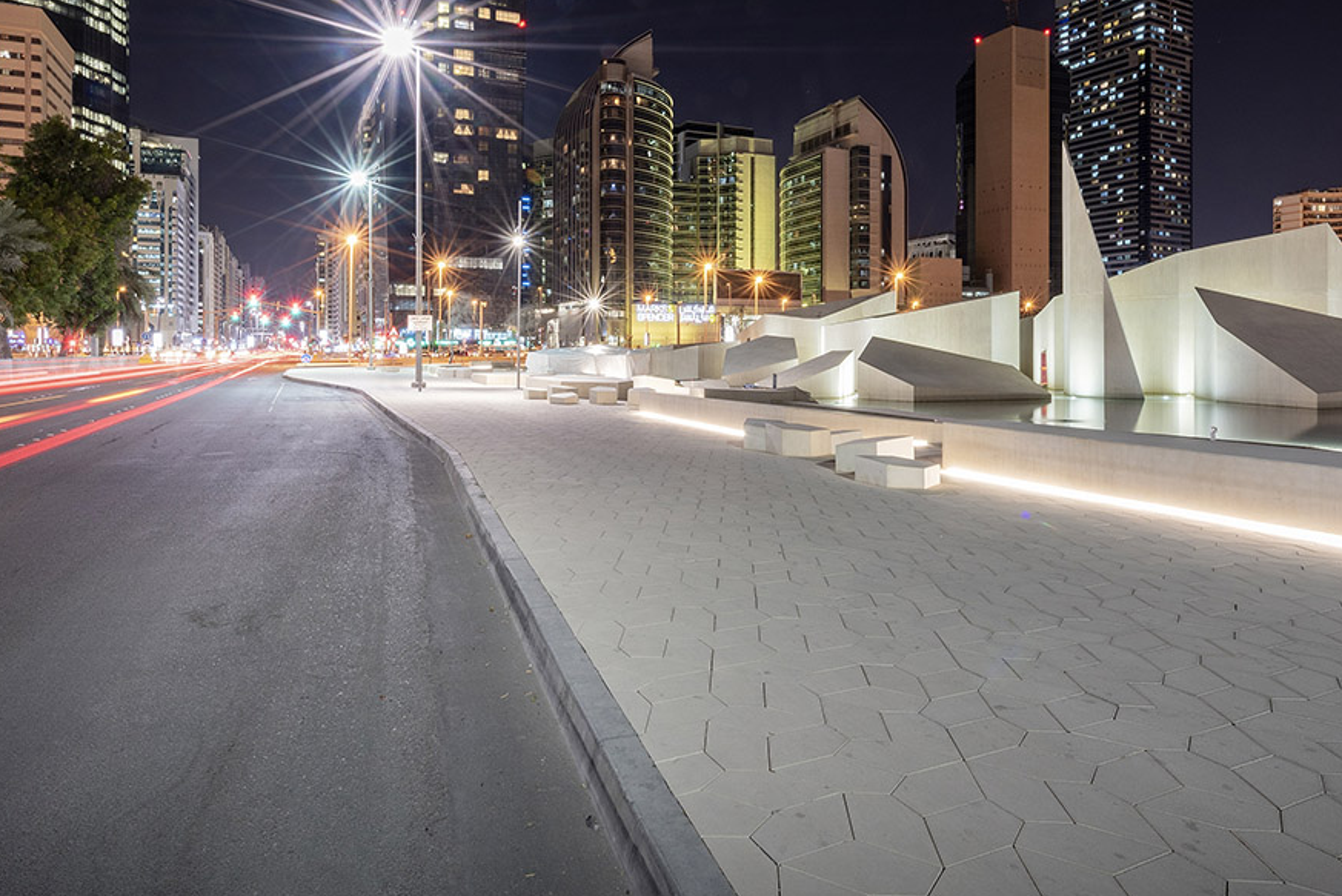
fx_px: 820
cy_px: 302
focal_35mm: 22
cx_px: 719
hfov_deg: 78.4
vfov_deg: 56.1
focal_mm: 16
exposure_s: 30
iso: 100
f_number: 22
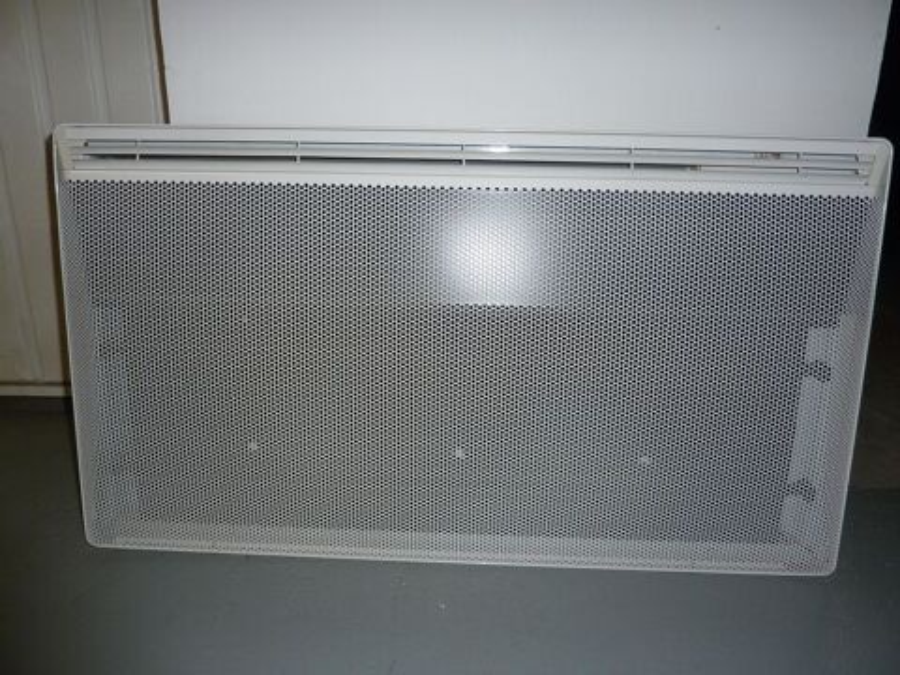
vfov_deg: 54.9
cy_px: 338
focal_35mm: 25
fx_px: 650
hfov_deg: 69.4
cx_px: 450
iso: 100
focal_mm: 4.1
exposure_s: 1/30
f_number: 3.3
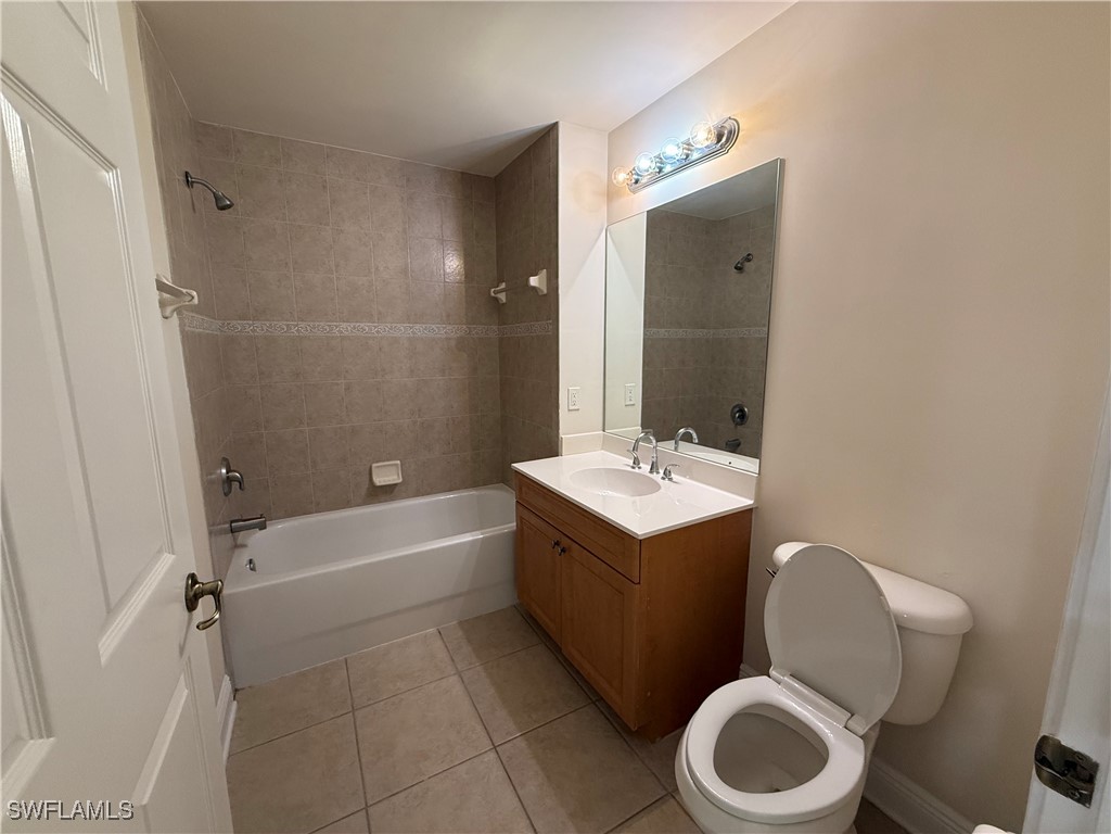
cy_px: 417
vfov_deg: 85.7
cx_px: 556
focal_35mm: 14
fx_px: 449
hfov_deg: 102.1
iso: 320
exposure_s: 1/120
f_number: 2.2
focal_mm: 2.22
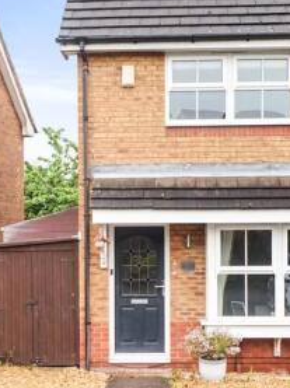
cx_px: 150
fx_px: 651
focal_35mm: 58
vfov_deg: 33.2
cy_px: 204
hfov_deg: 25.1
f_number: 6.3
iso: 400
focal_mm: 17
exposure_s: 1/125
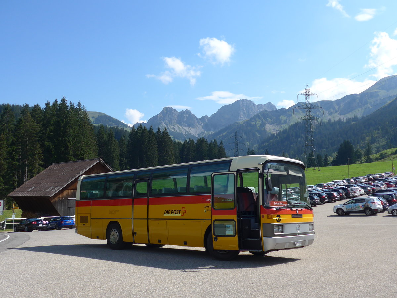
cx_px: 198
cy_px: 149
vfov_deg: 39.7
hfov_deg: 51.4
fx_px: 413
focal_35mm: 36
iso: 80
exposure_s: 1/1600
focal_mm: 7.5
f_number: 2.8
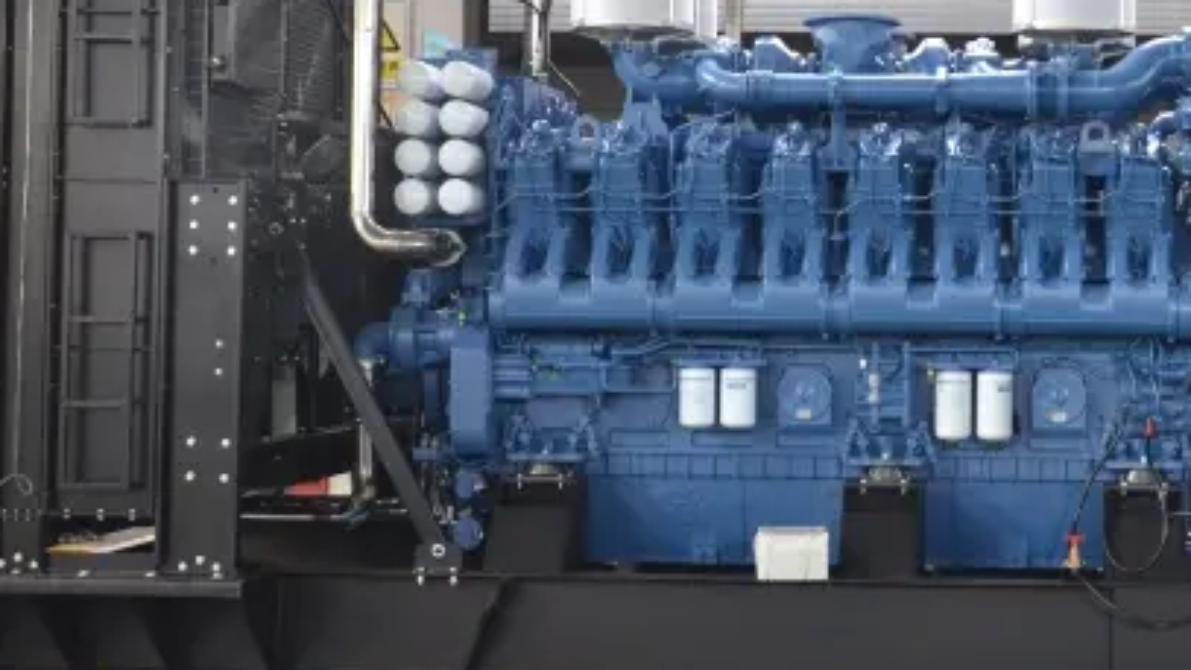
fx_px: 2337
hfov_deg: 27.9
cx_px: 974
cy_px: 243
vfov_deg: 16.3
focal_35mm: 74
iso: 800
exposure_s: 1/20
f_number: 3.8
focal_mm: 24
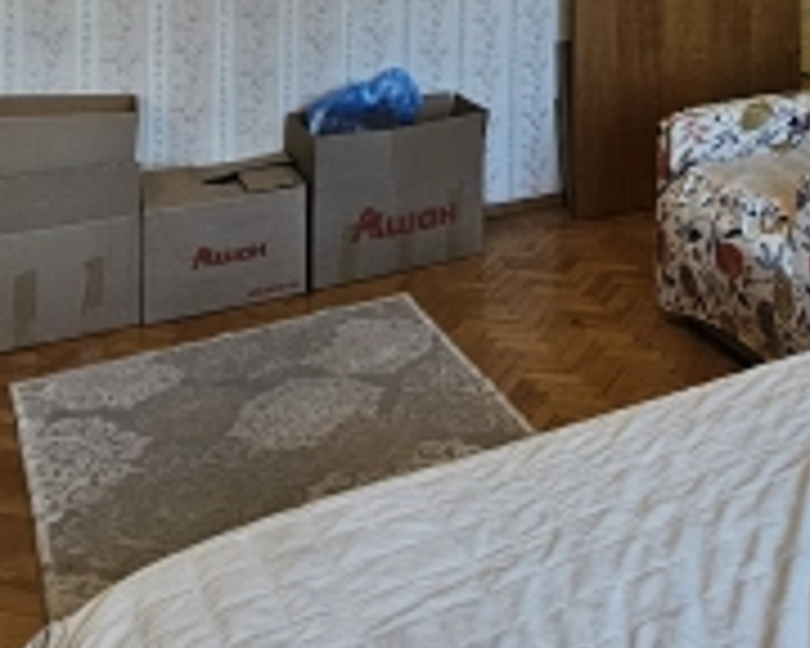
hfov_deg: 38.1
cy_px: -180
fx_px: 1055
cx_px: 783
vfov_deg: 28.4
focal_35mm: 44
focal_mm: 2.2
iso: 160
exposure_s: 1/50
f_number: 2.2
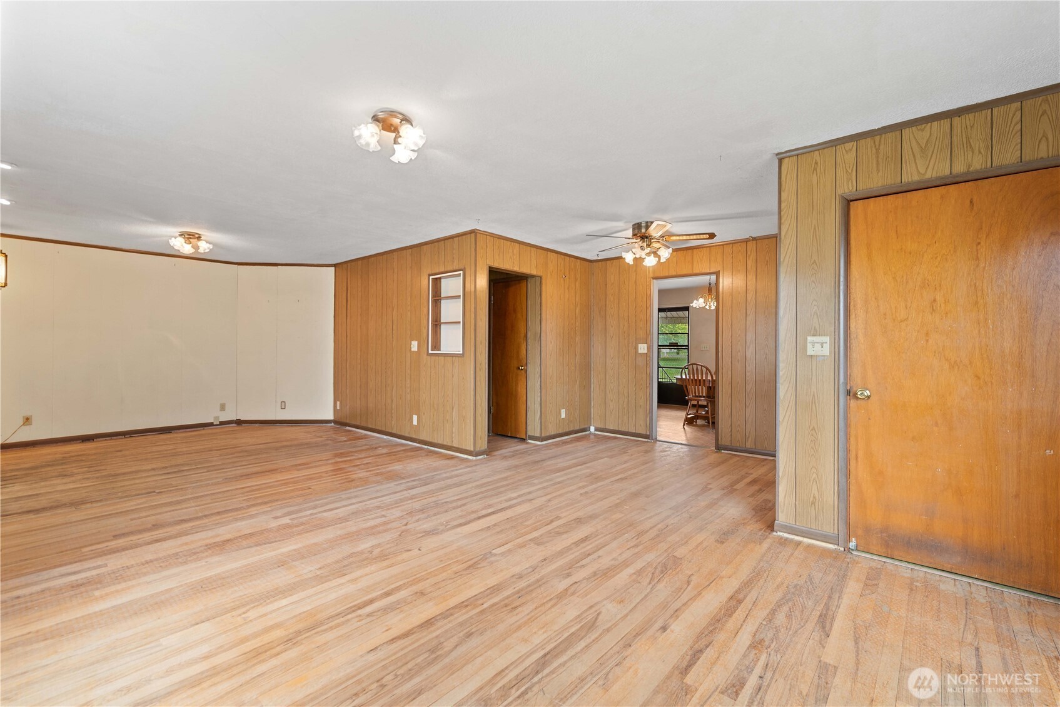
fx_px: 442
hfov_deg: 100.4
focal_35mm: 15
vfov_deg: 77.4
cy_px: 354
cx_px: 530
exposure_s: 1/1.67
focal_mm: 15
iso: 200
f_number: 8
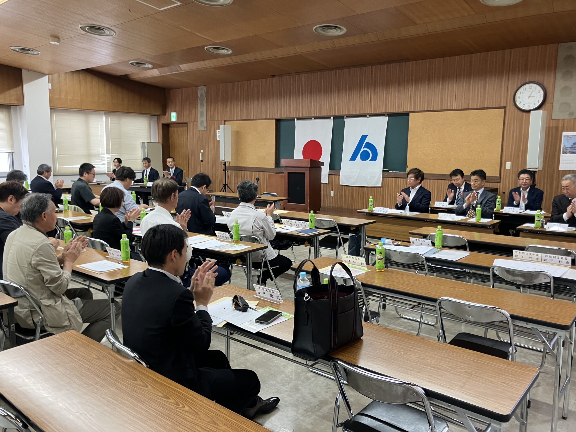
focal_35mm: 28
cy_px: 216
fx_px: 466
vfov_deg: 49.7
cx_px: 288
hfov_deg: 63.4
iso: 100
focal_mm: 3.99
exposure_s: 1/50
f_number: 1.8
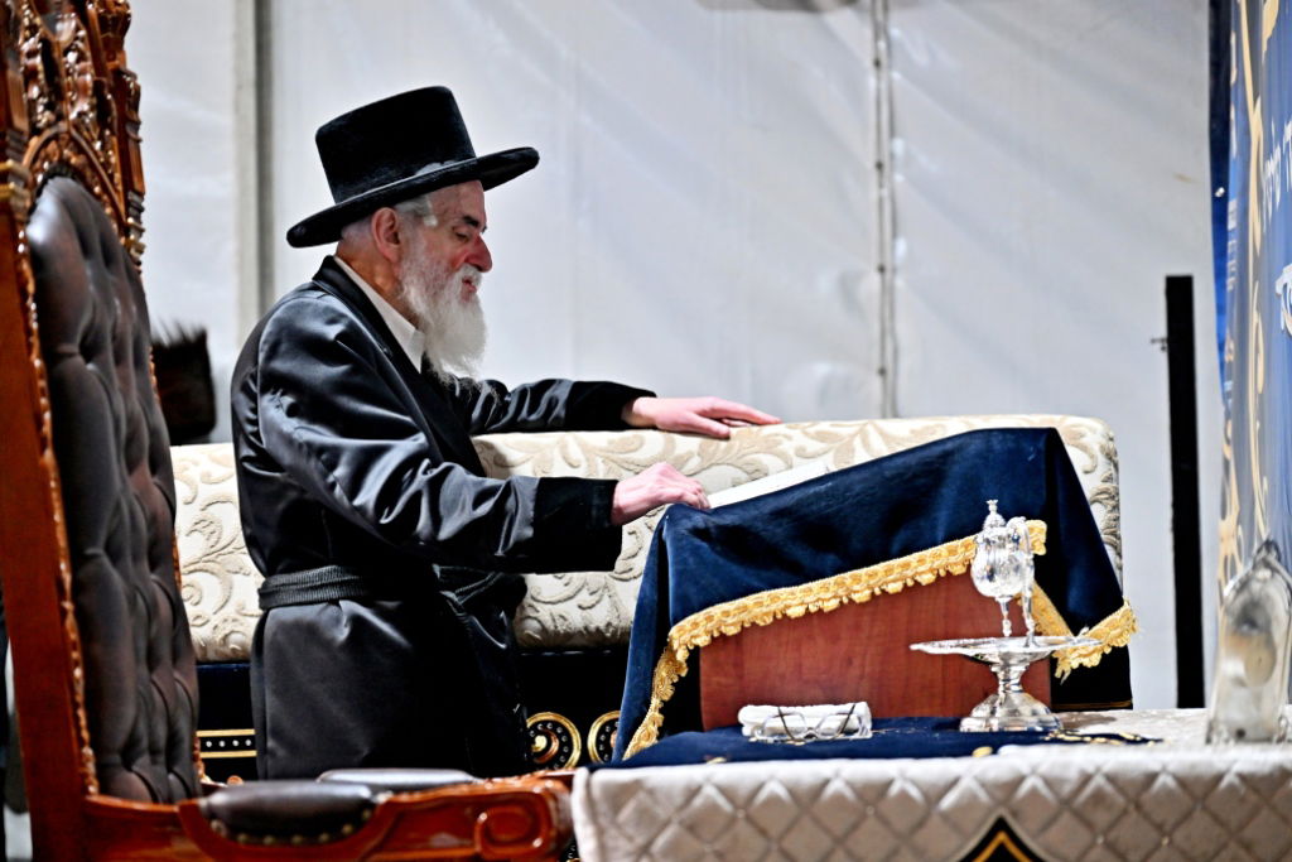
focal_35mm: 100
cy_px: 431
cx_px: 646
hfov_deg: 20.4
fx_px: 3589
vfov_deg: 13.7
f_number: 4
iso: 1250
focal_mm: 100
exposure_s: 1/100
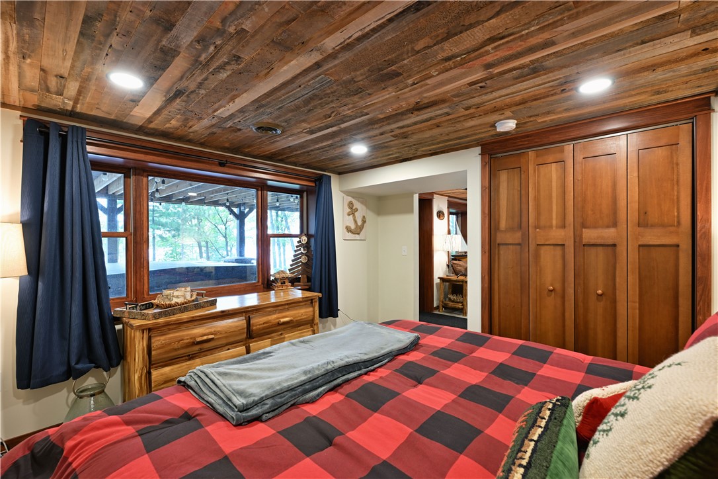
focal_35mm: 16
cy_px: 240
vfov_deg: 73.7
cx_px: 359
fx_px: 319
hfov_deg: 96.7
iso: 400
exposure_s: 1/10
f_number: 5.6
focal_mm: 16
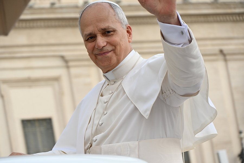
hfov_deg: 15.5
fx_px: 895
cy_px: 82
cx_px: 122
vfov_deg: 10.4
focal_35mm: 132
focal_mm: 88
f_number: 5.6
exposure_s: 1/250
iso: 250
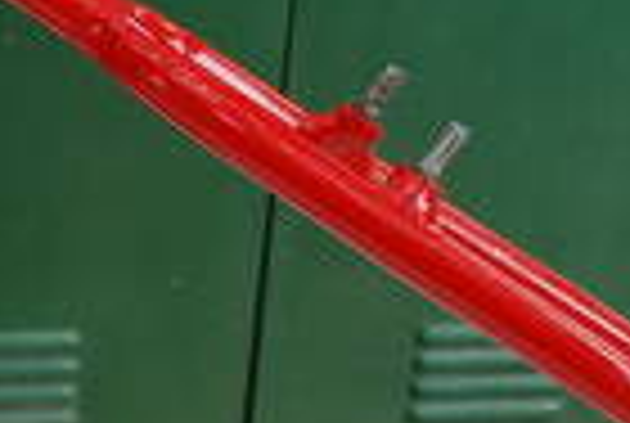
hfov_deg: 11.6
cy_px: 259
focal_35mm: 164
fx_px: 2876
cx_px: -513
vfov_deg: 8.4
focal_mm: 24
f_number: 5
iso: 200
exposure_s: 1/100
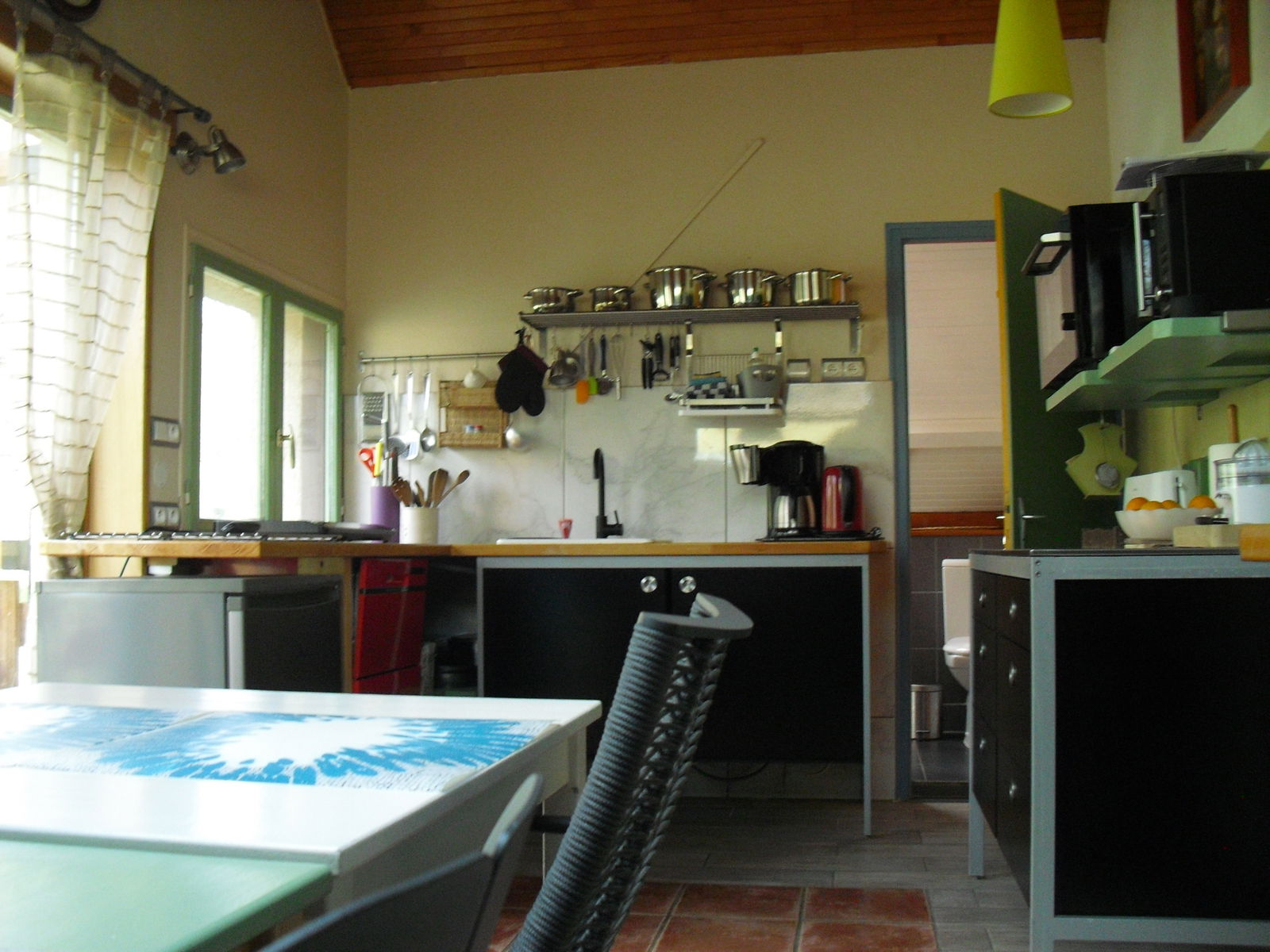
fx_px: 1321
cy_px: 476
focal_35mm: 36
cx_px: 635
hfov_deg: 51.4
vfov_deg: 39.7
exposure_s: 1/100
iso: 400
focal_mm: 6.3
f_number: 3.1
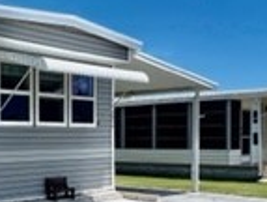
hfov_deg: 30.9
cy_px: 155
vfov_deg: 25.0
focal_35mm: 58
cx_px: 4
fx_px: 448
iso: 32
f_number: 1.8
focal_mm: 1.57
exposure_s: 1/1698
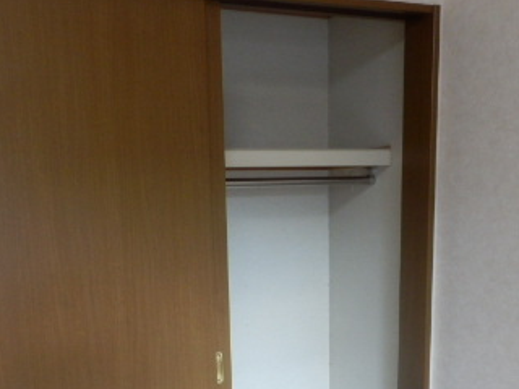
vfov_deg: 29.2
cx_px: 250
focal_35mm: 48
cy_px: 340
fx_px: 720
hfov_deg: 39.7
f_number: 3
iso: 320
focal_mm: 4.2
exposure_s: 1/30
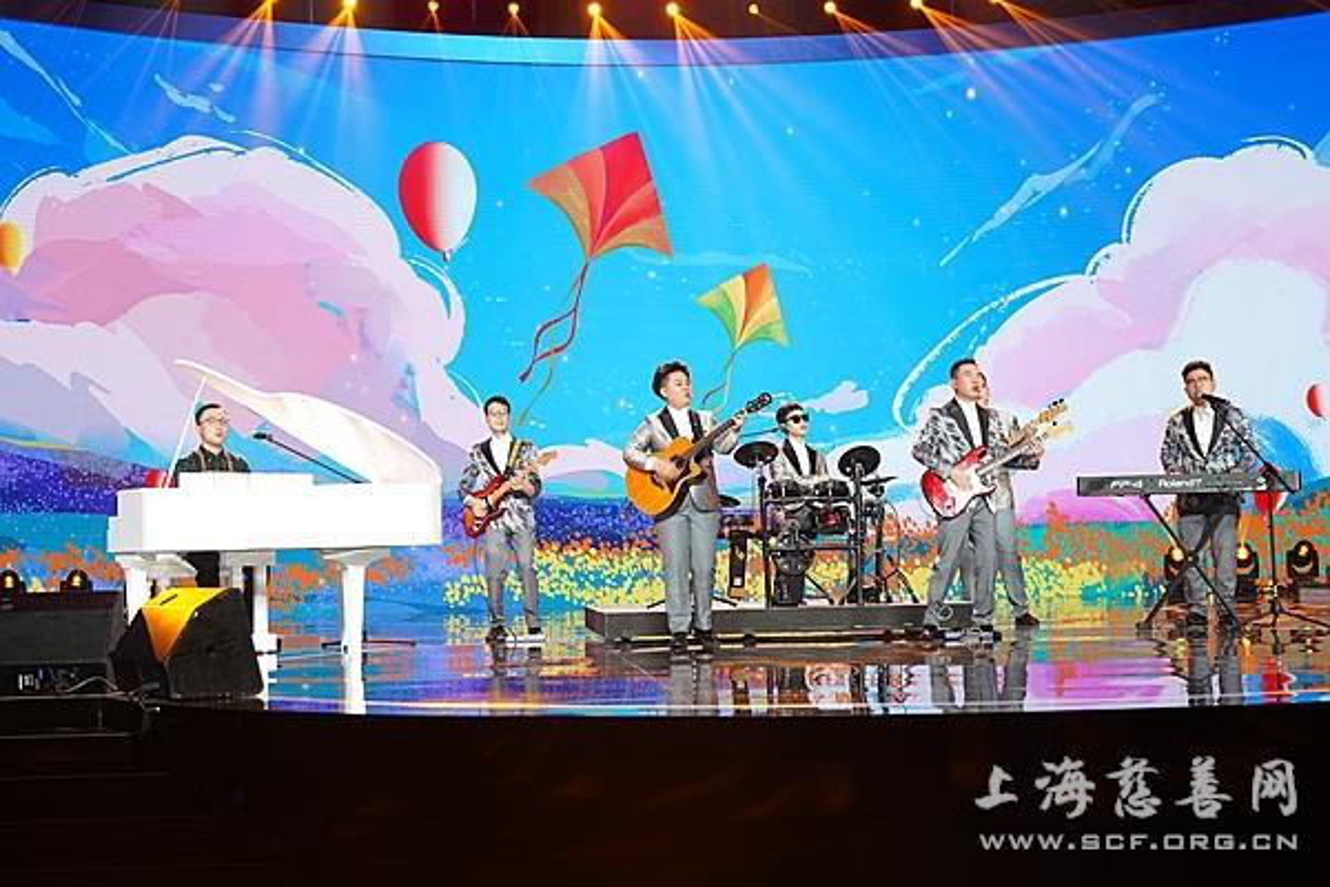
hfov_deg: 43.6
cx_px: 665
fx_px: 1662
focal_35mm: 45
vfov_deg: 29.9
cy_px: 444
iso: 160
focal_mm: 45
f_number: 4
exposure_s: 1/50
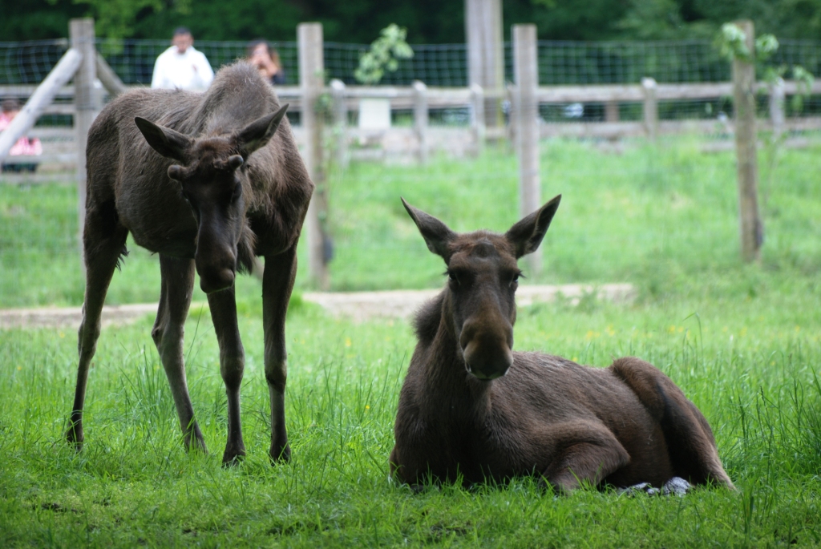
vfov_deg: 4.2
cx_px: 410
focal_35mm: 330
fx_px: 7533
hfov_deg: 6.2
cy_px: 274
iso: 200
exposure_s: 1/125
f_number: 5.3
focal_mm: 220
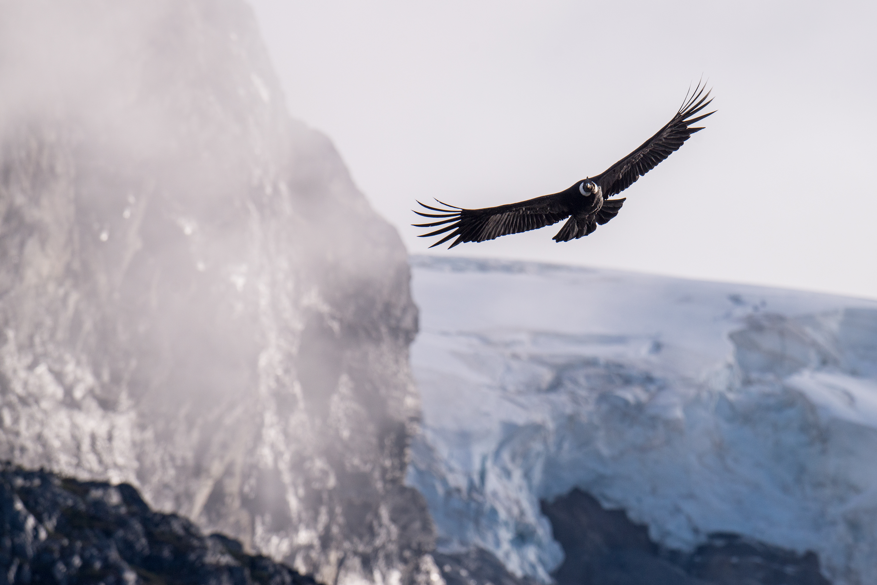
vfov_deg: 2.8
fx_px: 12183
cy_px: 292
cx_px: 438
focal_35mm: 500
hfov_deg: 4.1
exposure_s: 1/3200
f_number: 8
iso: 640
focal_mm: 500
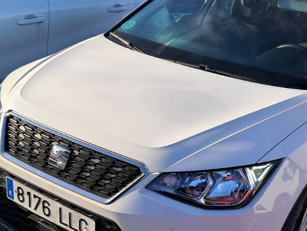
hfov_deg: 35.3
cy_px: 141
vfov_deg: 27.0
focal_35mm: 54
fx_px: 479
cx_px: 192
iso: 50
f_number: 1.8
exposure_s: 1/478
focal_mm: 4
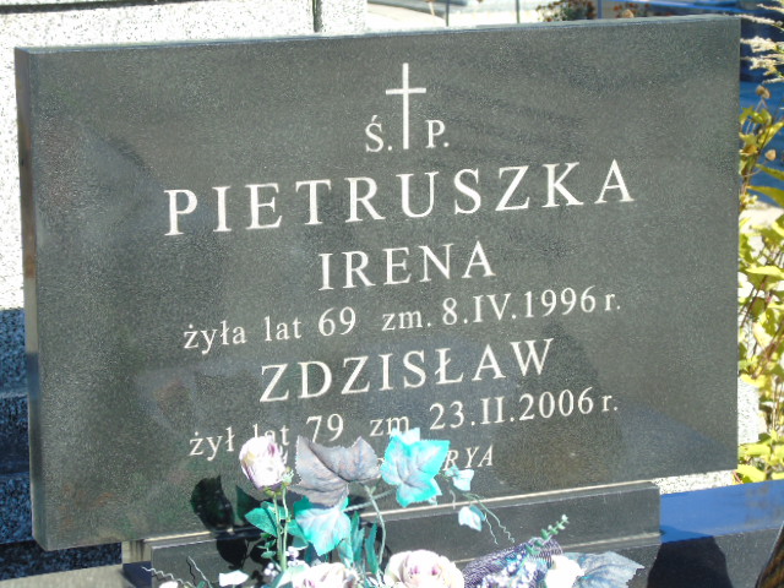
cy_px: 294
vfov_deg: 13.7
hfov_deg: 18.2
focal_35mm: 108
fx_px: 2446
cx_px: 392
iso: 80
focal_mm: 19
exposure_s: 1/160
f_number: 4.4
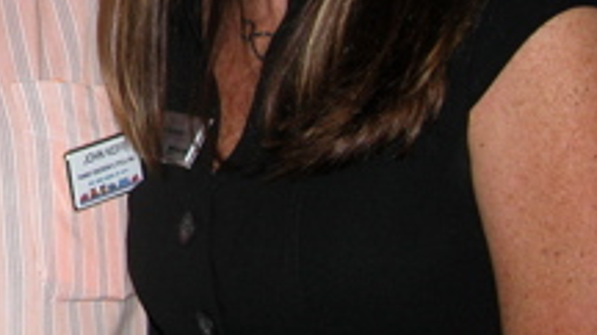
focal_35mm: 106
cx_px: -169
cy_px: -3
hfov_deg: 18.8
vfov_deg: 11.3
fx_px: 1676
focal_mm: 8.9
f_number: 2.8
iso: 100
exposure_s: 1/60
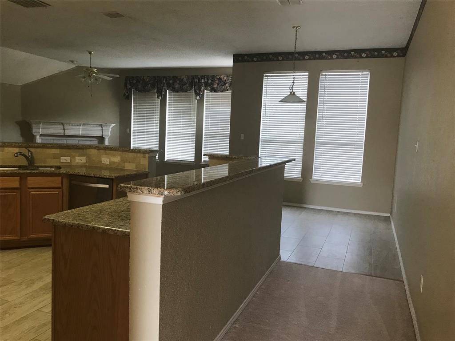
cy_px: 170
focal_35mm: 28
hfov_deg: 63.4
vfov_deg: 49.7
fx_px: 368
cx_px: 228
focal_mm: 3.99
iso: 40
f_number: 1.8
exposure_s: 1/15
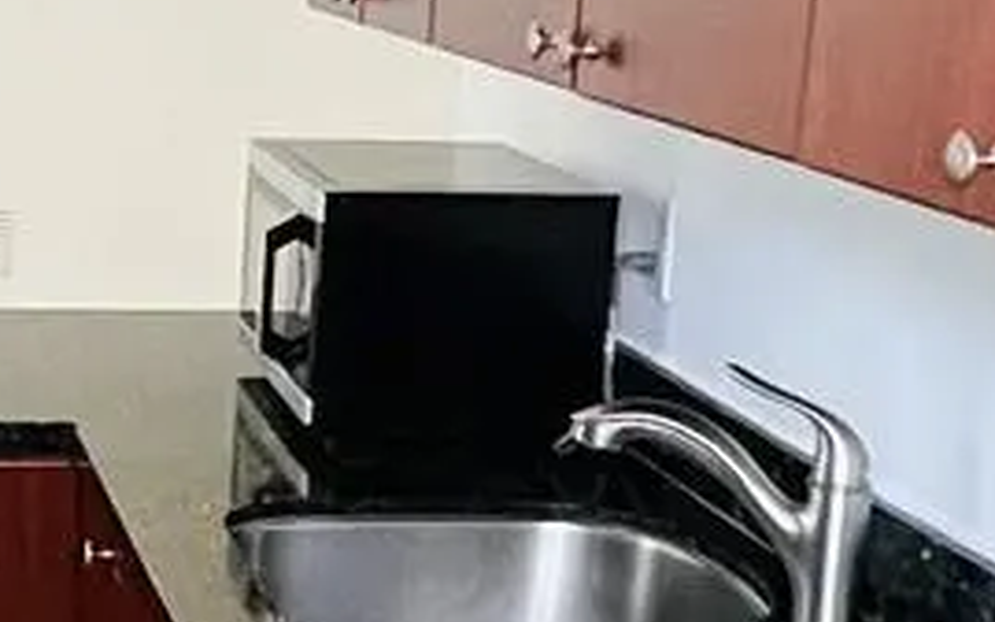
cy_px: 592
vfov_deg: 15.7
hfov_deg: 24.6
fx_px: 2223
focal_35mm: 82
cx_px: 118
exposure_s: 1/60
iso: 400
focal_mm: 1.57
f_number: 1.8
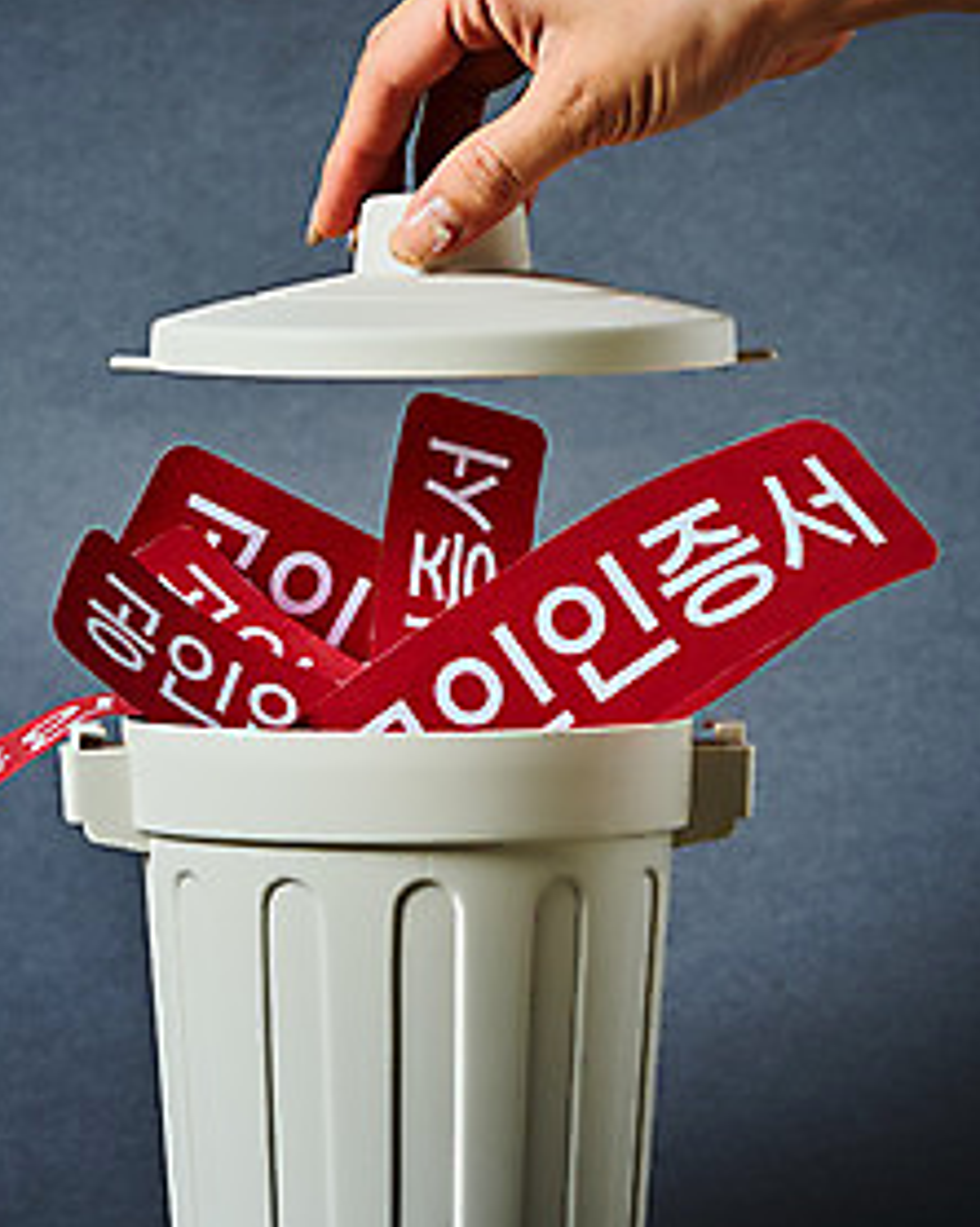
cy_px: 605
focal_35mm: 142
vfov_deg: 13.6
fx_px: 5154
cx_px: 422
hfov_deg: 10.9
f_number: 11
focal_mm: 105
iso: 125
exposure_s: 1/125
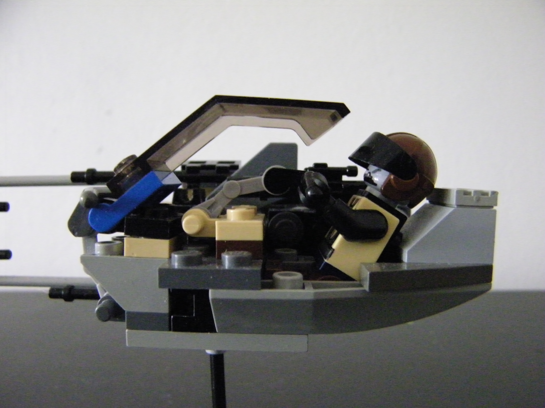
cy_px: 204
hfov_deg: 63.4
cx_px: 272
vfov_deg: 49.7
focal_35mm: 28
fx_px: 441
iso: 1600
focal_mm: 5
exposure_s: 1/25
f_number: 3.5
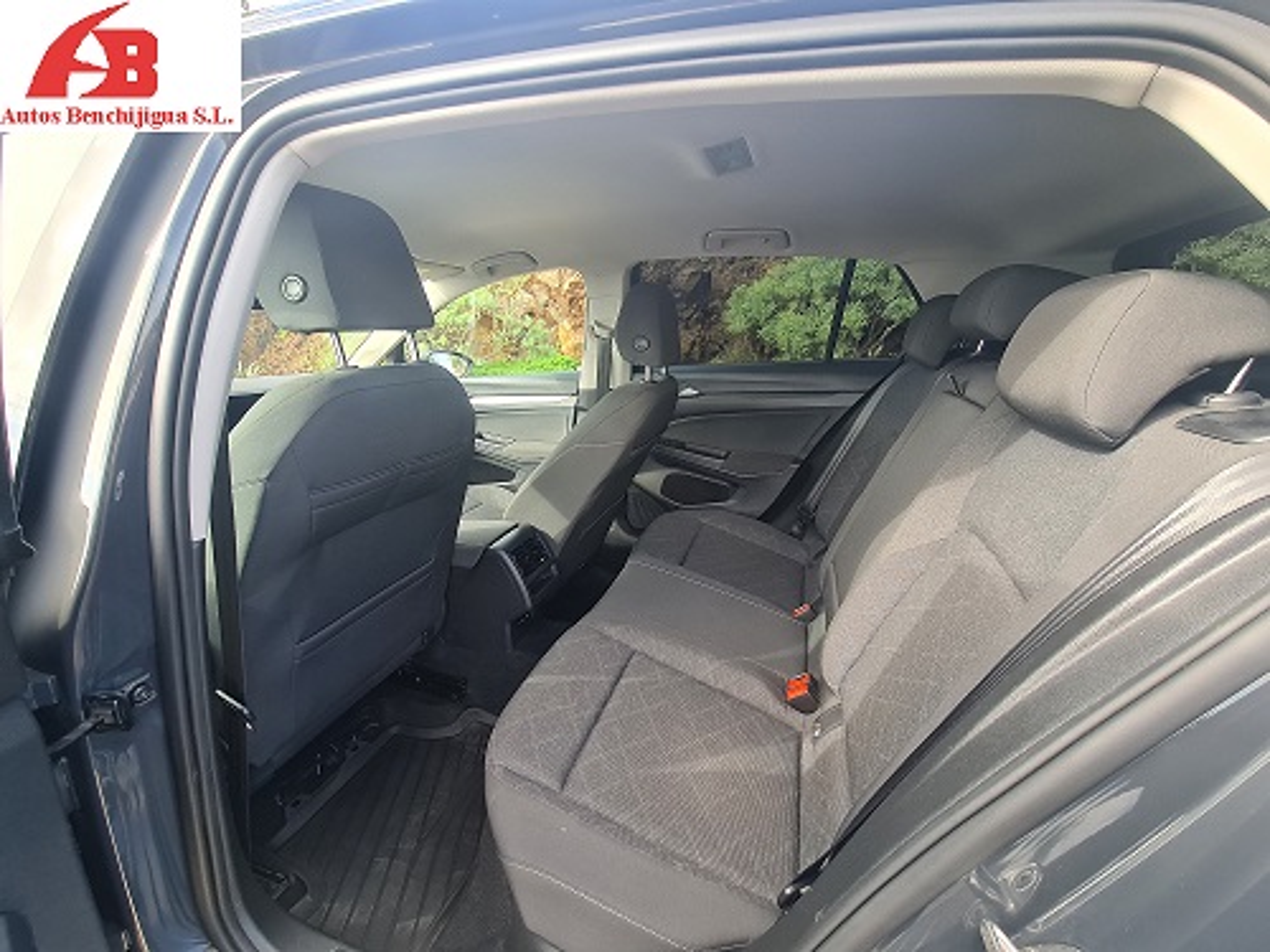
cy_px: 476
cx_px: 635
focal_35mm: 13
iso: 80
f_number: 2.2
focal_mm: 2.2
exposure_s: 1/100
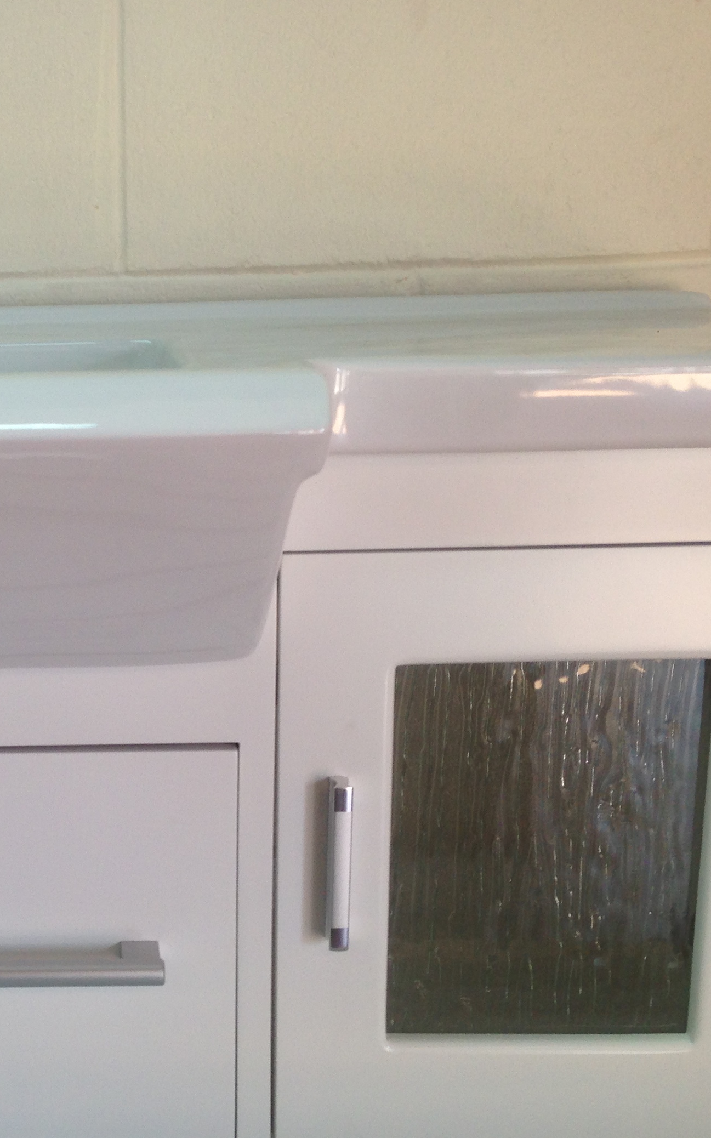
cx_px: 21
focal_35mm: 55
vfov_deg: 36.8
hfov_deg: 22.7
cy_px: 647
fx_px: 1706
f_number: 2.4
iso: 50
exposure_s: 1/40
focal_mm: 4.13
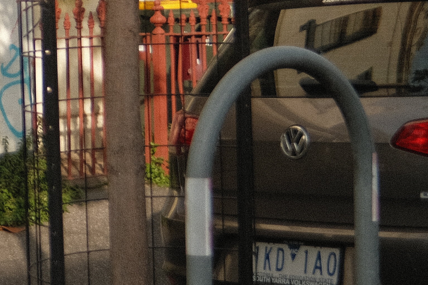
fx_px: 1688
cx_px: -302
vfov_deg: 9.5
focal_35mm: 142
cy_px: -86
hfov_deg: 13.2
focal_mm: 23
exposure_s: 1/8000
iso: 160
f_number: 1.4
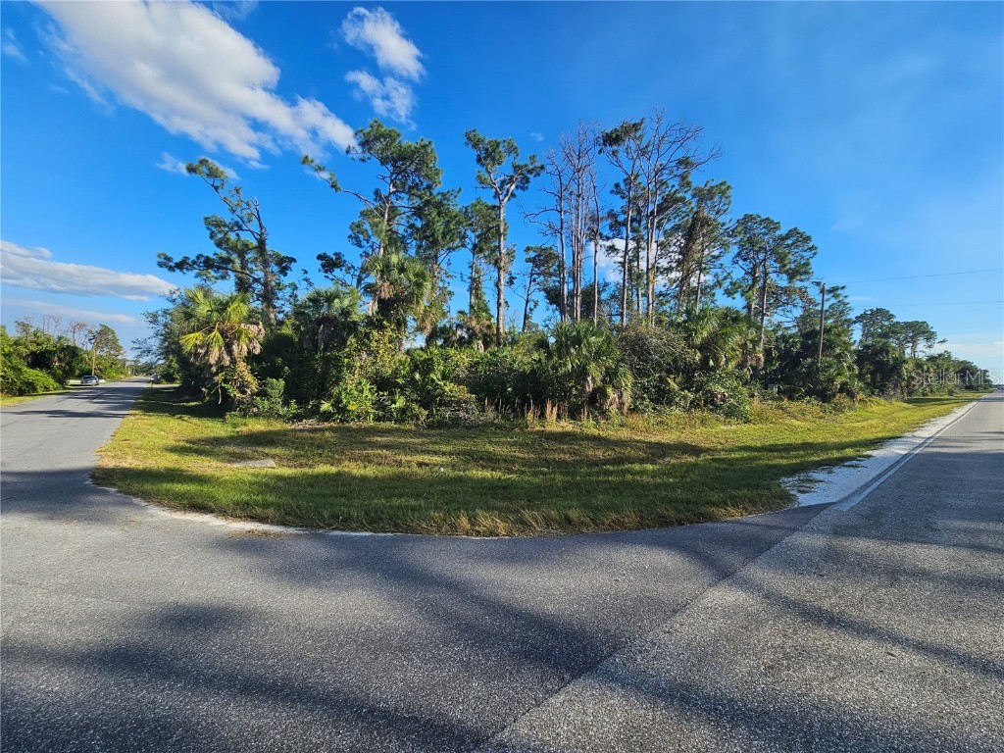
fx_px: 377
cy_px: 376
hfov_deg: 106.2
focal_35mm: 13
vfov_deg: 89.9
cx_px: 502
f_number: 2.2
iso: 50
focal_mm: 2.2
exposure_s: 1/1709
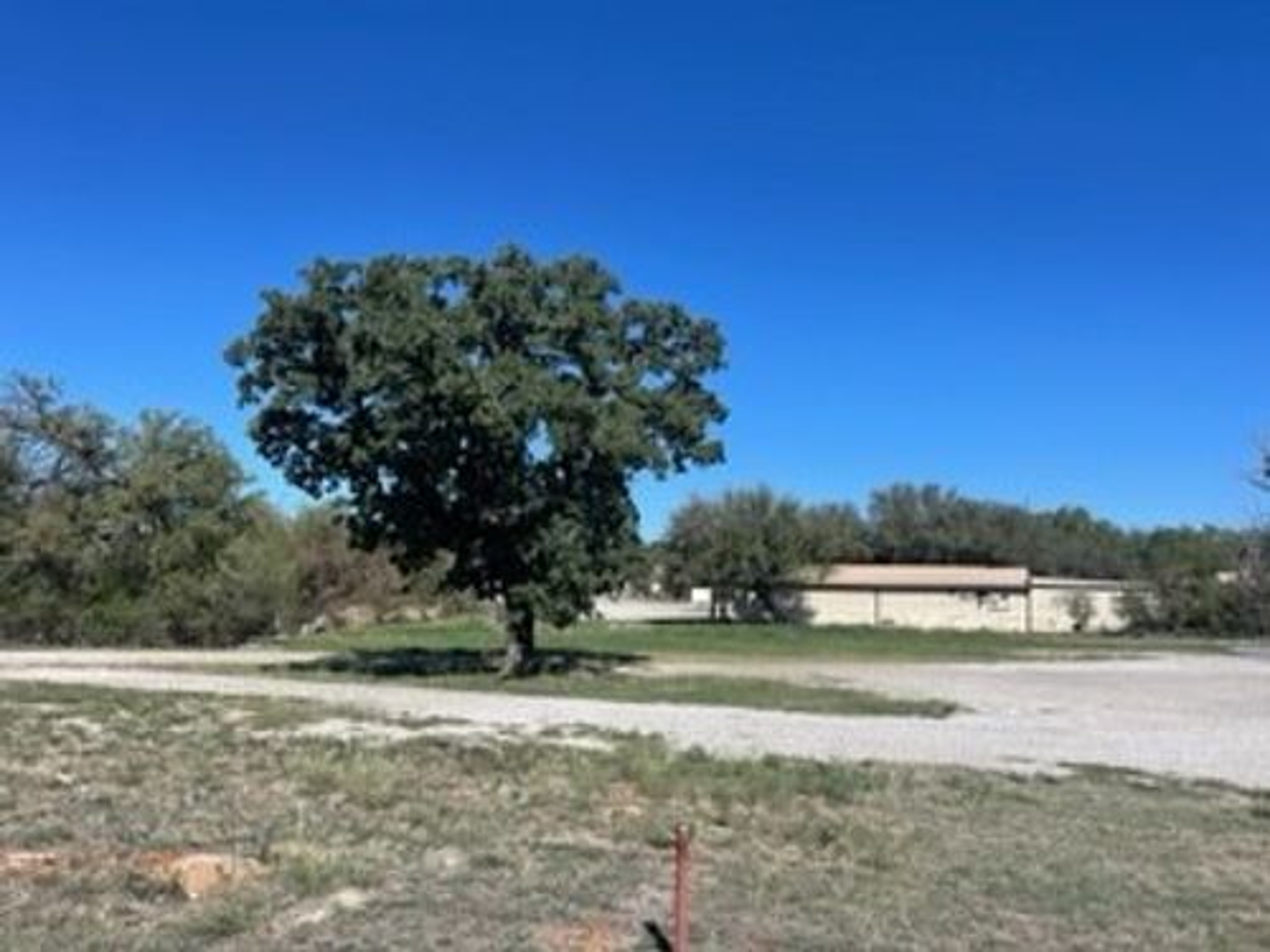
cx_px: 635
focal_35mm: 26
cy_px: 476
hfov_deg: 67.3
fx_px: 954
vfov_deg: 53.1
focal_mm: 5.1
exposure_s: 1/3788
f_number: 1.6
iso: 32
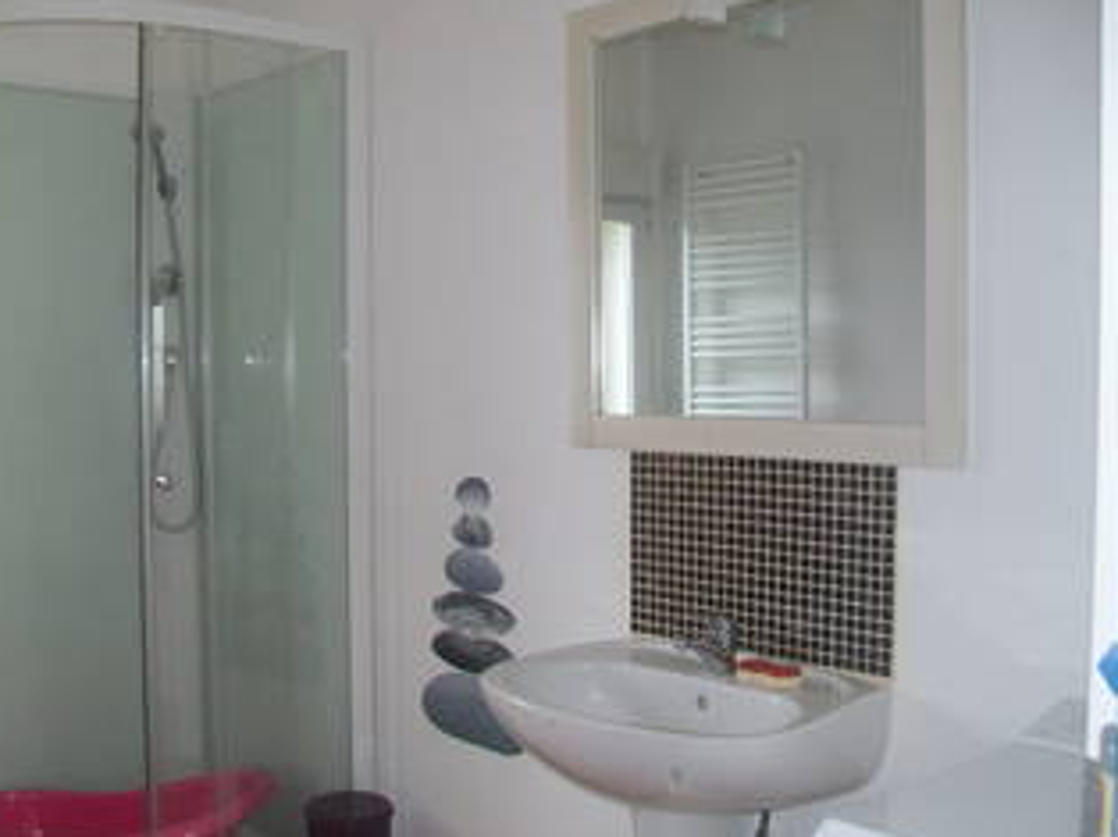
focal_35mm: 39
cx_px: 484
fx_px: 1259
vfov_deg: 36.8
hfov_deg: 47.8
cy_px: 445
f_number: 2.7
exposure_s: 1/60
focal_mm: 6.1
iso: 160
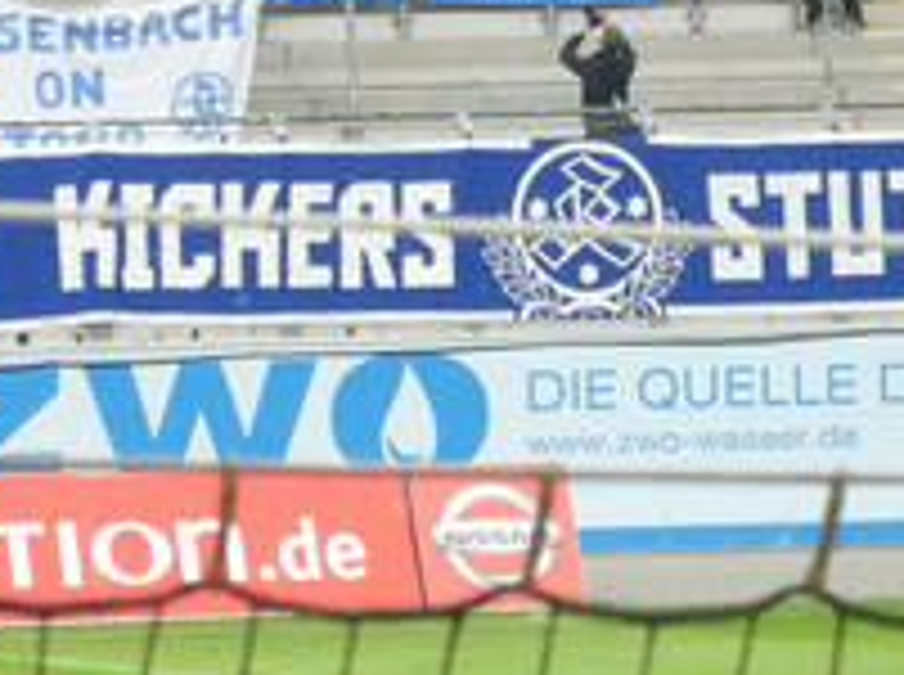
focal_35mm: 638
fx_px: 16632
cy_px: -392
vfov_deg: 2.3
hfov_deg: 3.1
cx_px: 652
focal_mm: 35.8
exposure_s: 1/80
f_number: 5.6
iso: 640
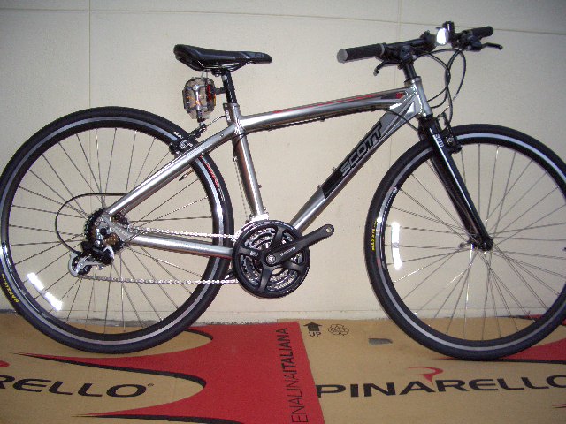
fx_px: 572
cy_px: 212
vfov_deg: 40.7
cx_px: 283
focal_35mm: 35
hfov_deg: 52.6
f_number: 2.6
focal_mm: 5.8
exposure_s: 1/60
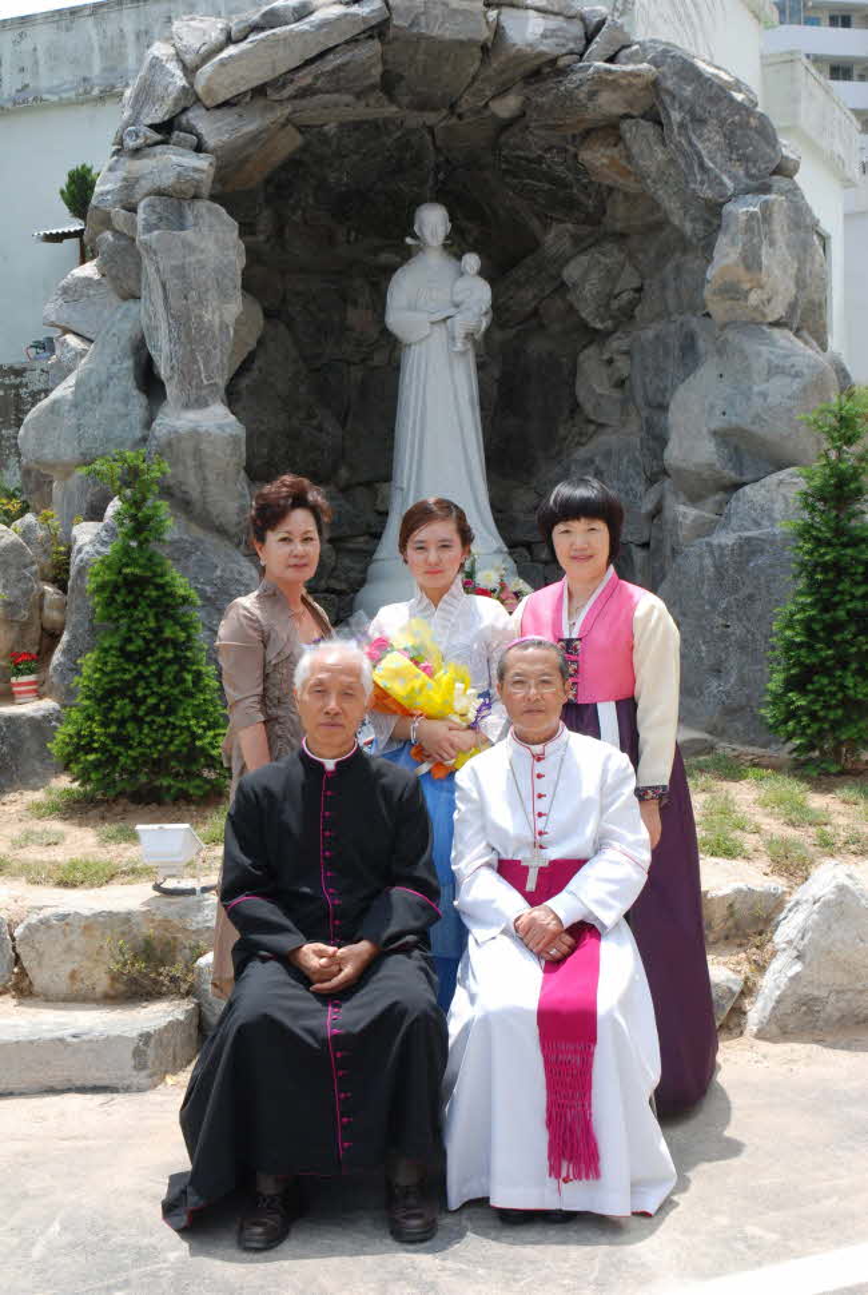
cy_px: 648
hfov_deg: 26.6
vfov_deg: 38.8
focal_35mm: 51
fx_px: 1838
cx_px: 434
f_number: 11
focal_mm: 34
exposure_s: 1/160
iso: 200
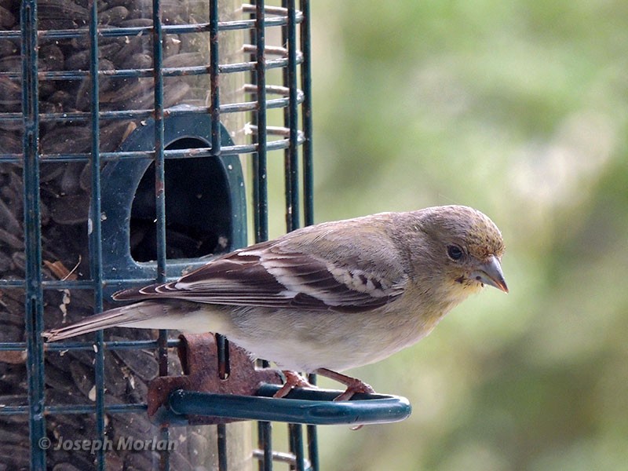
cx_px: 314
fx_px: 7892
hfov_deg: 4.6
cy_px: 236
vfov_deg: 3.4
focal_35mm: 435
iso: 400
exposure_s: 1/80
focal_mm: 77.5
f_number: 4.9
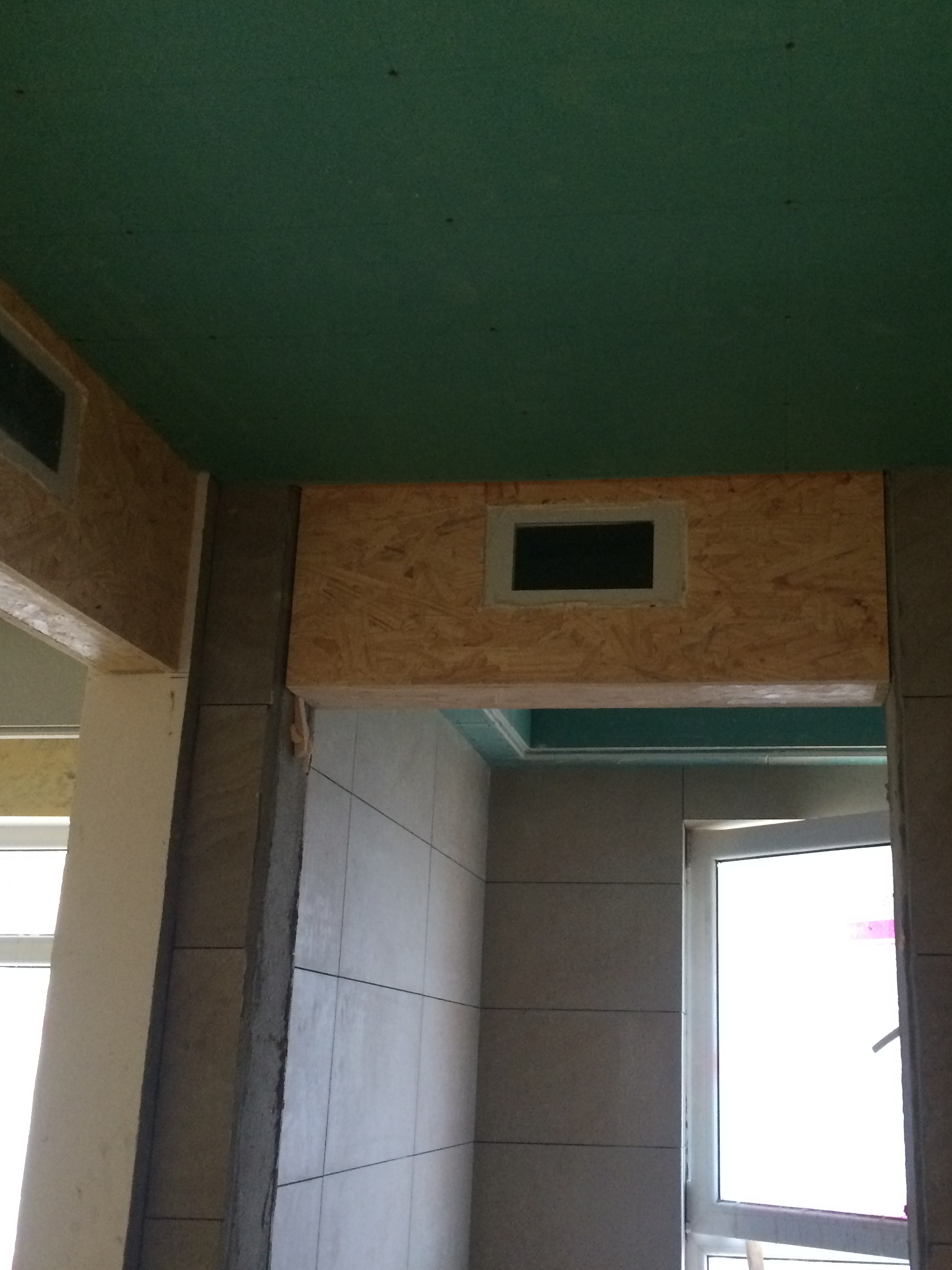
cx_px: 593
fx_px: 1430
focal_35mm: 39
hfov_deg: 36.6
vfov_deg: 47.9
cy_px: 634
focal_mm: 4.15
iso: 250
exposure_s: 1/30
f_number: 2.2
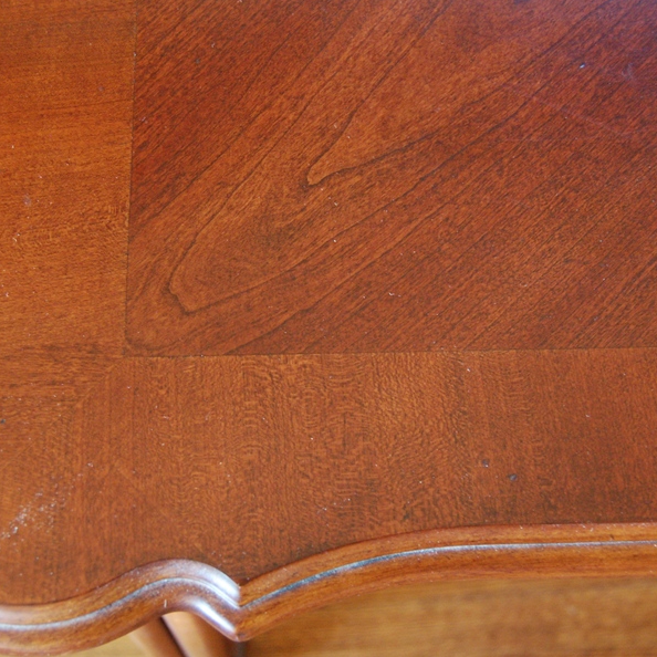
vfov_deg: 29.6
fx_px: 1245
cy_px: 328
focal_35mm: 58
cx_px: 277
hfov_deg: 29.5
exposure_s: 1/25
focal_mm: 30
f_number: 4.2
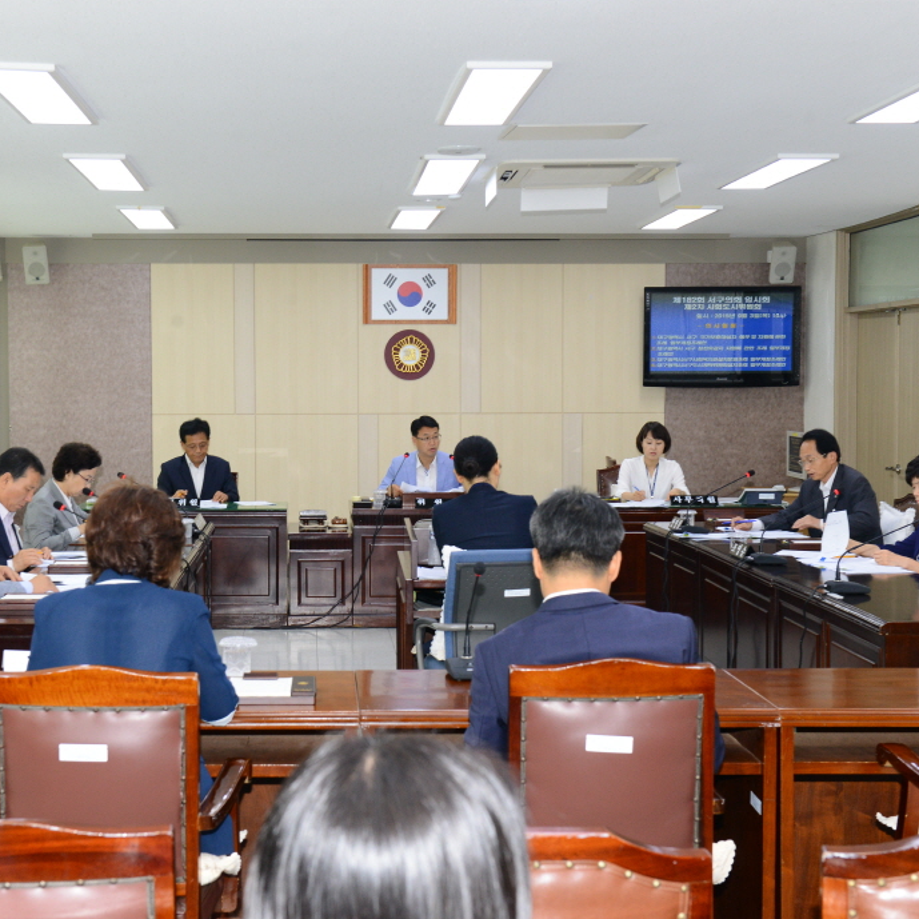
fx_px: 1712
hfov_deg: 30.0
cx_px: 369
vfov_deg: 30.0
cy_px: 457
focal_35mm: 57
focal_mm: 44
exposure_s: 1/60
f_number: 7.1
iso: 1400
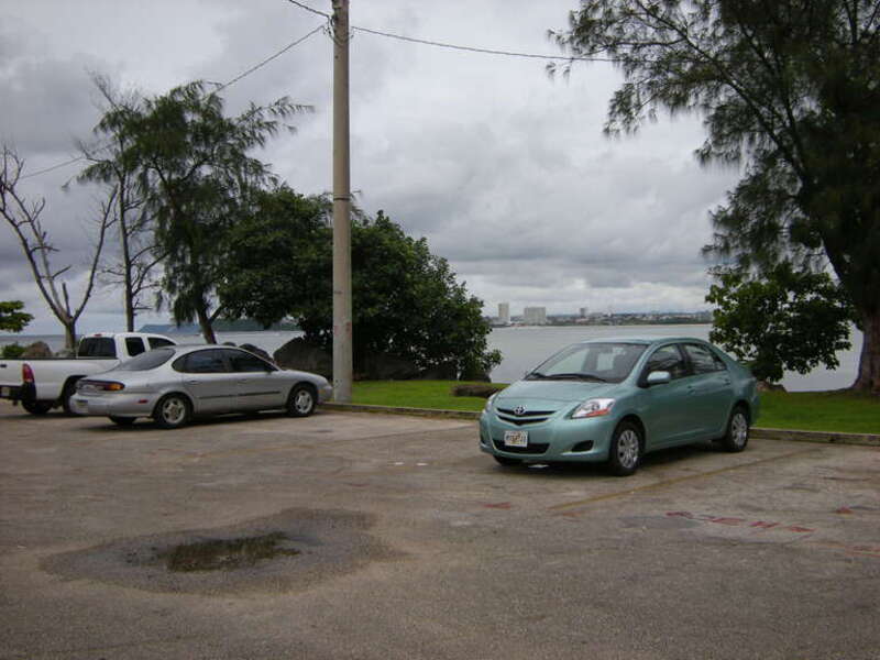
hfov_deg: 49.0
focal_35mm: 38
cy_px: 330
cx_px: 440
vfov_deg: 37.7
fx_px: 966
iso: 64
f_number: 3.2
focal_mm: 6.3
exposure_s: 1/302
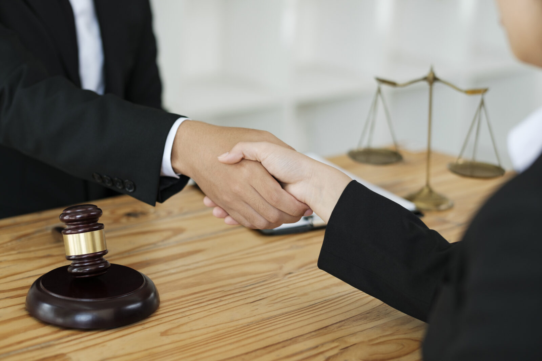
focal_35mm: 75
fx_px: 1129
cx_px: 271
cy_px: 180
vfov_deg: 18.2
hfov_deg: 27.0
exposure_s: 1/320
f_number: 2
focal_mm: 50
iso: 200
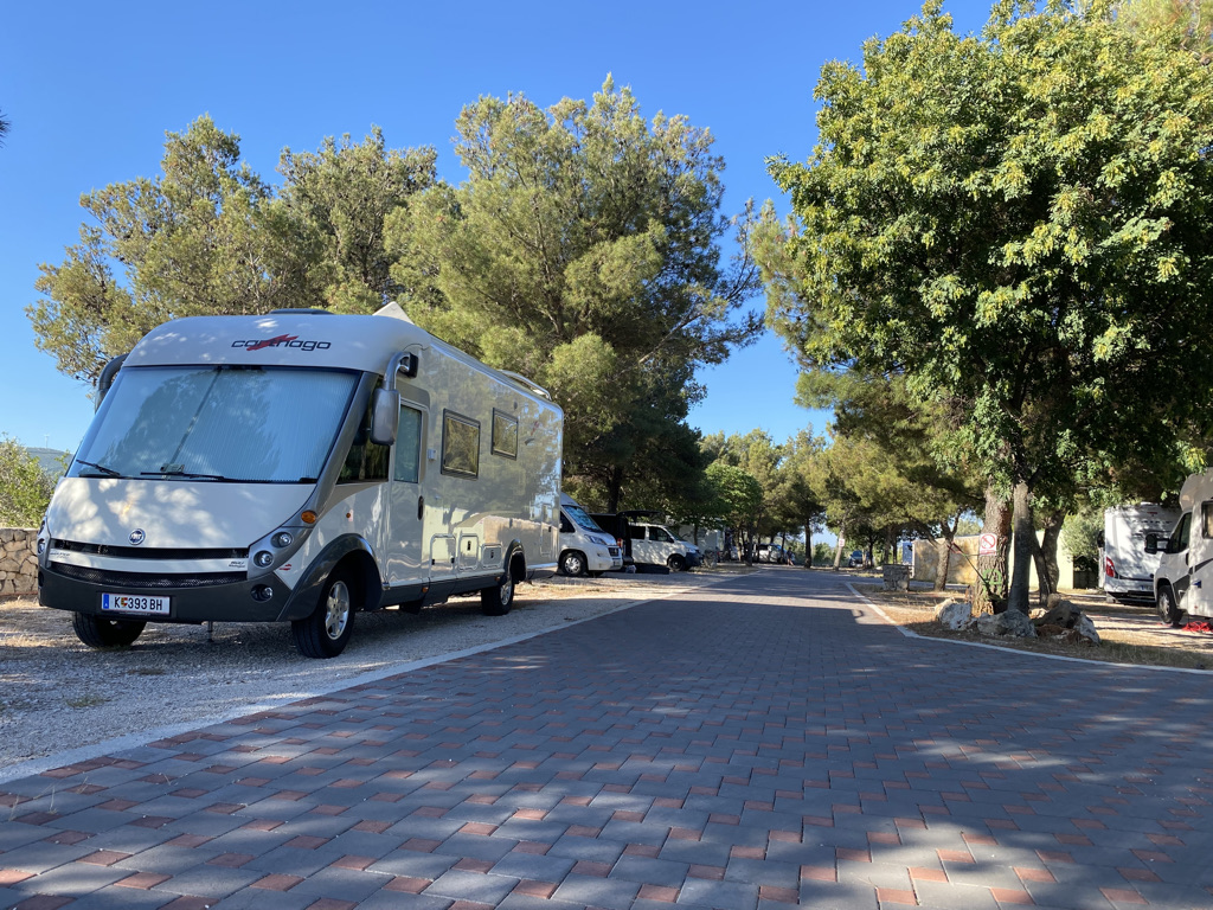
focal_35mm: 26
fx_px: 911
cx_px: 606
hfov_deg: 67.3
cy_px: 455
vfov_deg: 53.1
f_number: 1.8
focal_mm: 4.25
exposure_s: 1/724
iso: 32
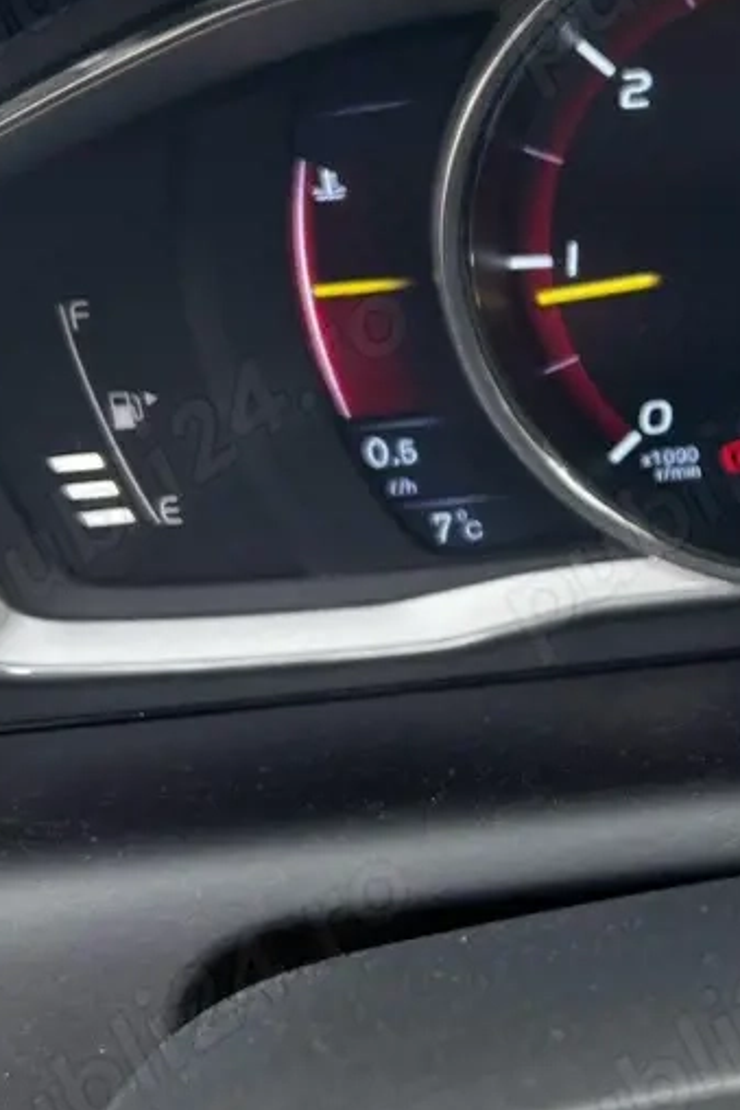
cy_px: 553
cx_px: 884
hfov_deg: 18.2
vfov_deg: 28.4
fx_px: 2188
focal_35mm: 71
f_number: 1.5
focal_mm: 5.7
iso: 50
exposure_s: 1/121
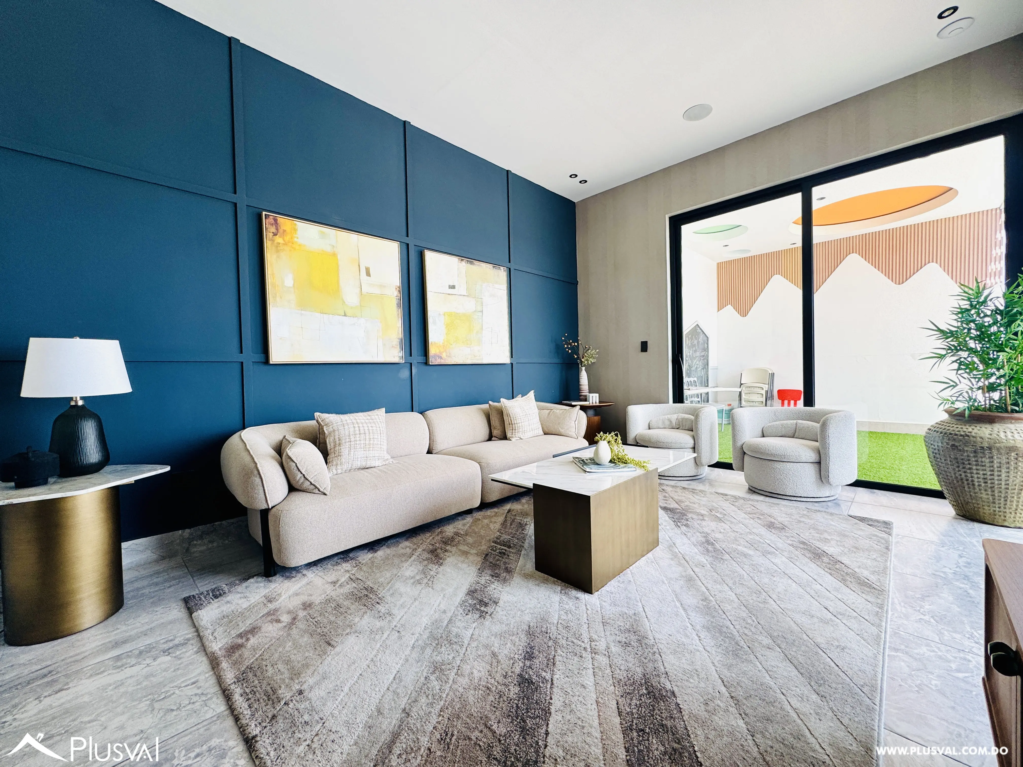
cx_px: 512
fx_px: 414
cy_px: 384
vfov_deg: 85.7
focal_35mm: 14
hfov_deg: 102.1
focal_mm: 2.22
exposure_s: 1/141
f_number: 2.2
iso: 40
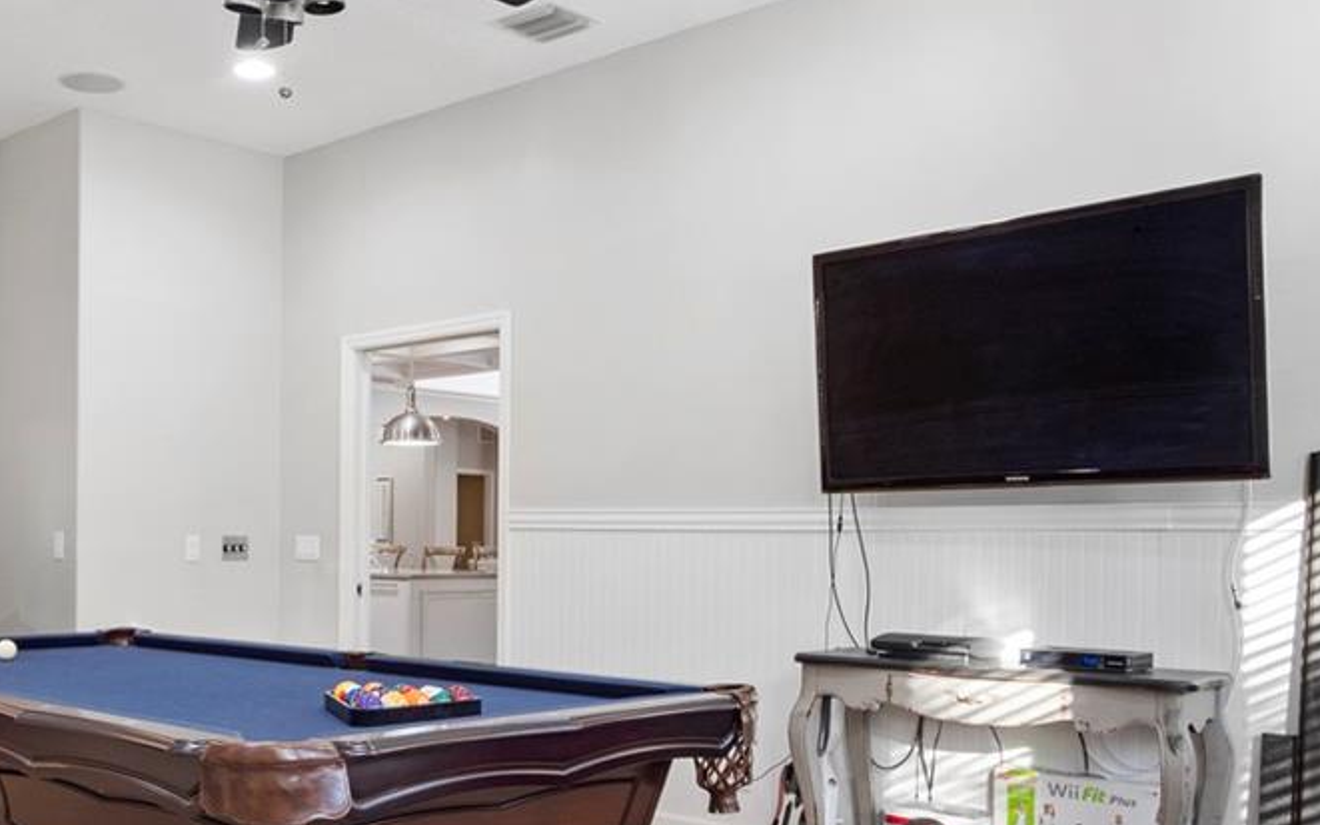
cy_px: 567
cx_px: 365
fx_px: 1331
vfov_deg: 34.0
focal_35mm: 37
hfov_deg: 51.0
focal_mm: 10
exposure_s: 1/2
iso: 100
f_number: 8
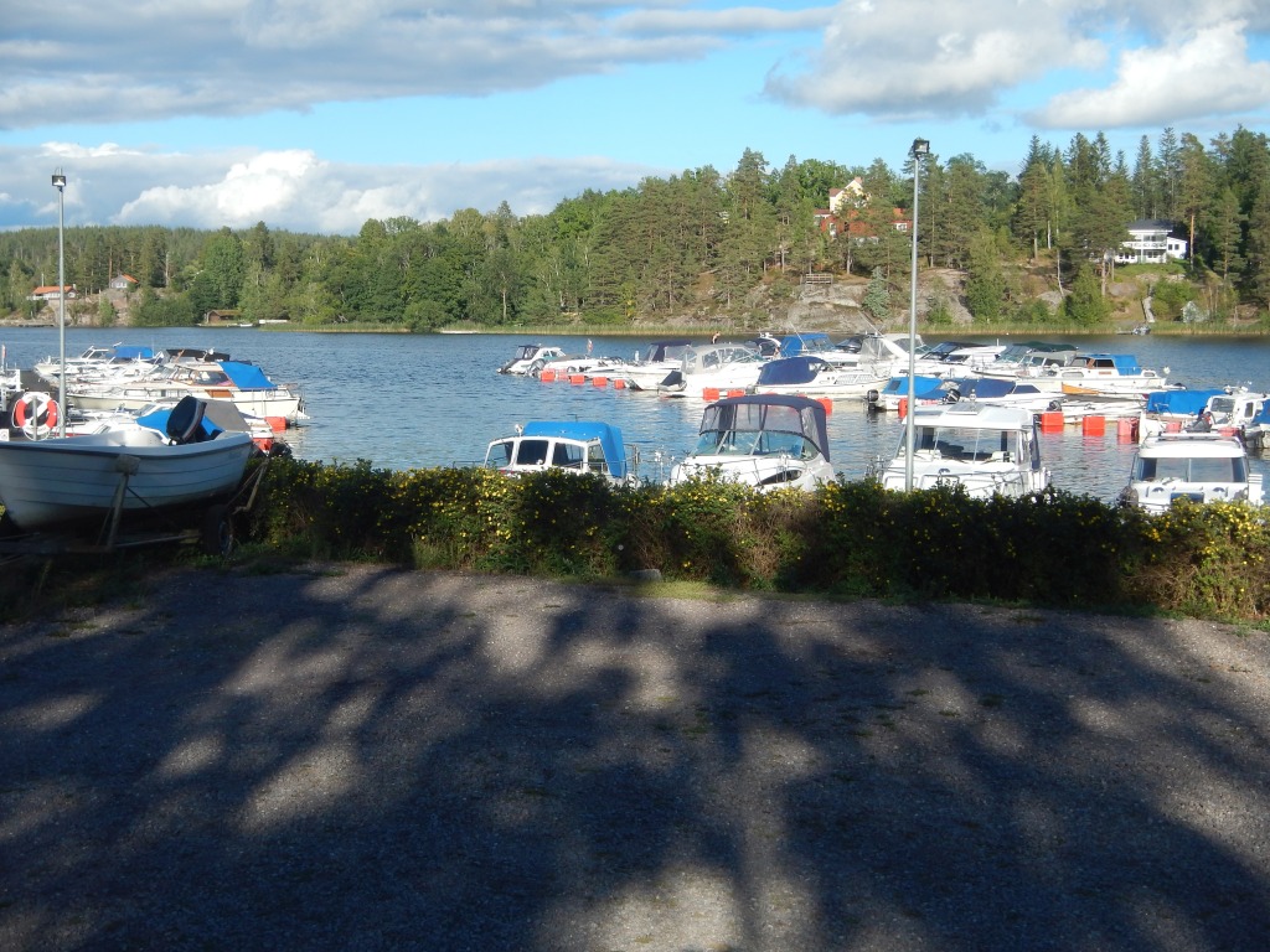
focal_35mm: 51
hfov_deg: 37.5
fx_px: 1871
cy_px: 476
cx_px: 635
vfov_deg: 28.6
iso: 125
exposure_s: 1/640
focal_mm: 9.1
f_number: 4.1
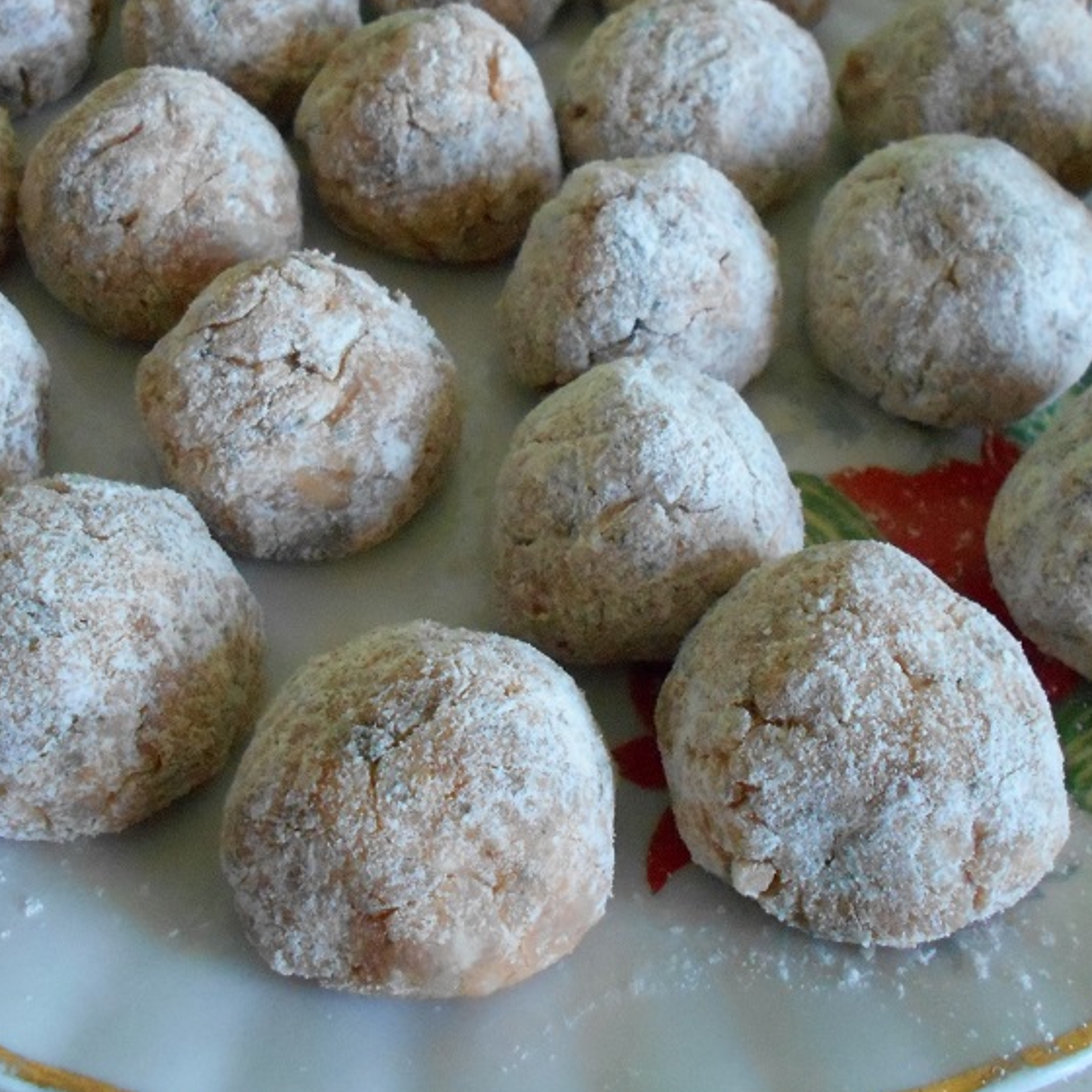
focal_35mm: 42
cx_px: 491
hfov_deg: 40.0
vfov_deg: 39.6
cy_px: 370
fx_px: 1499
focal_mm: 4.6
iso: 800
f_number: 3.2
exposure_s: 1/125
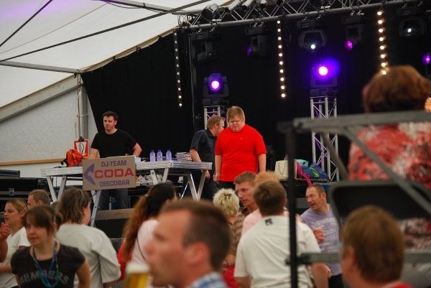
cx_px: 216
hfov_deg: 13.7
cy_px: 144
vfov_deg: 9.2
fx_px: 1797
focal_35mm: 150
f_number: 4.8
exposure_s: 1/500
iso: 560
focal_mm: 100
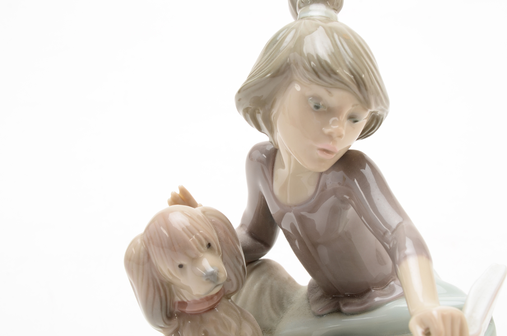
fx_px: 1054
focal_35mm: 75
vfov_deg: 18.1
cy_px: 168
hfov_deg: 27.0
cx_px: 254
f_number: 20
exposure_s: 1/160
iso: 100
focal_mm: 50
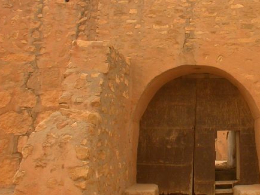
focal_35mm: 70
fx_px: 526
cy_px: 83
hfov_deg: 27.1
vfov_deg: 21.0
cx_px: 215
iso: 100
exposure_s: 1/178
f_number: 5.3
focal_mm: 7.85
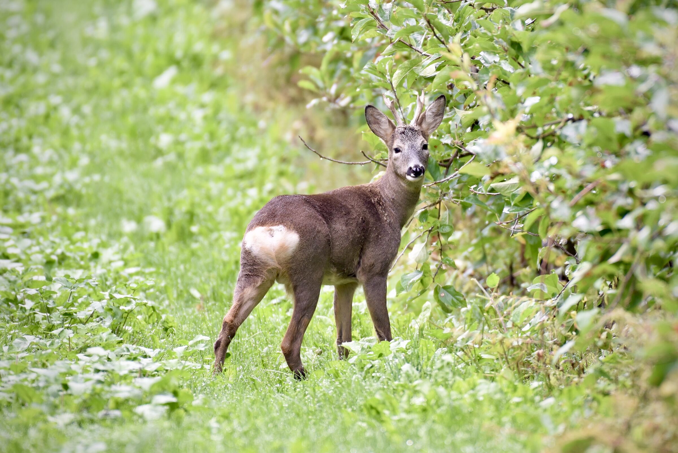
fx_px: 9420
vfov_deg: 2.8
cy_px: 226
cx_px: 339
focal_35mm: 500
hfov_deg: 4.1
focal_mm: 500
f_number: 5.6
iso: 1000
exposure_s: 1/250
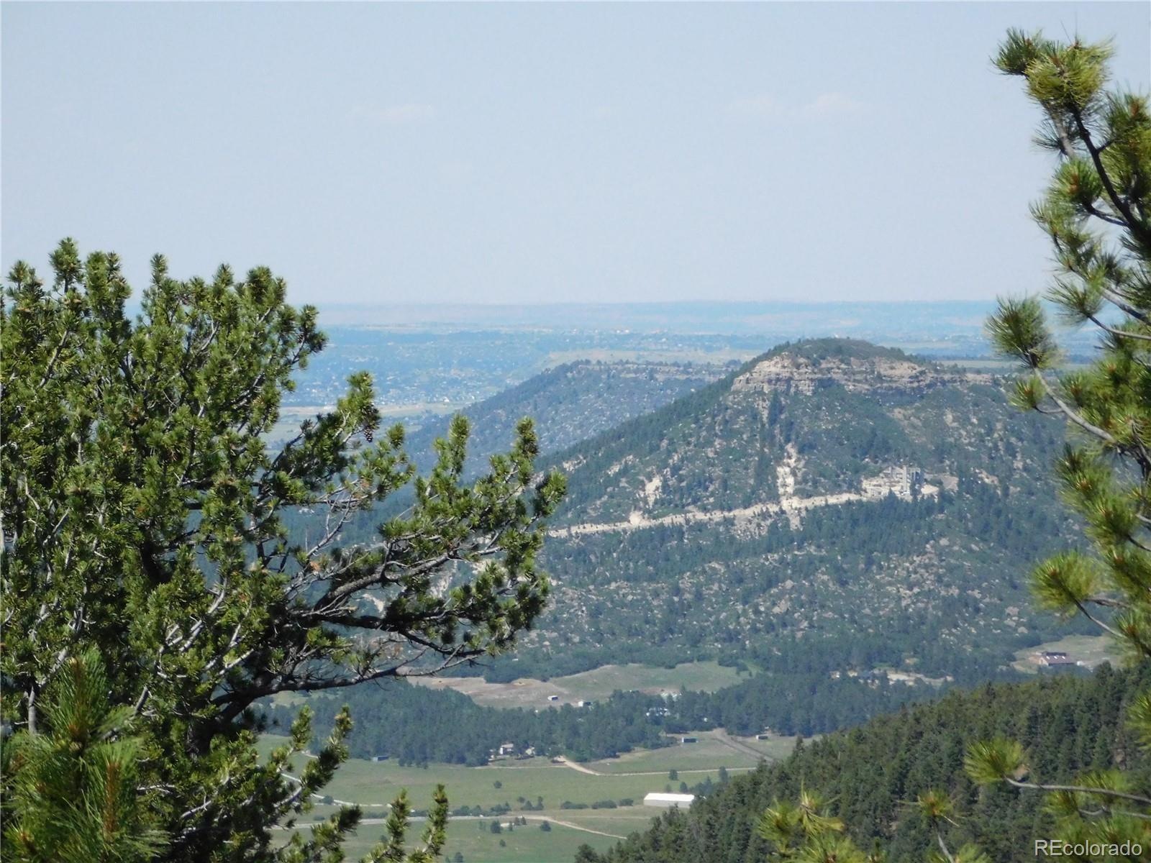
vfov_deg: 6.4
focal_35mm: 232
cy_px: 432
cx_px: 576
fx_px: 7714
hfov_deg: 8.5
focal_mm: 41.3
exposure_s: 1/800
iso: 800
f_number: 11.2
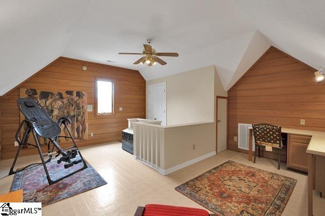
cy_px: 108
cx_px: 162
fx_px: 144
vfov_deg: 73.7
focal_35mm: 16
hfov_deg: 96.7
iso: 250
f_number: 8
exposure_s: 1/4
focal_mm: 16
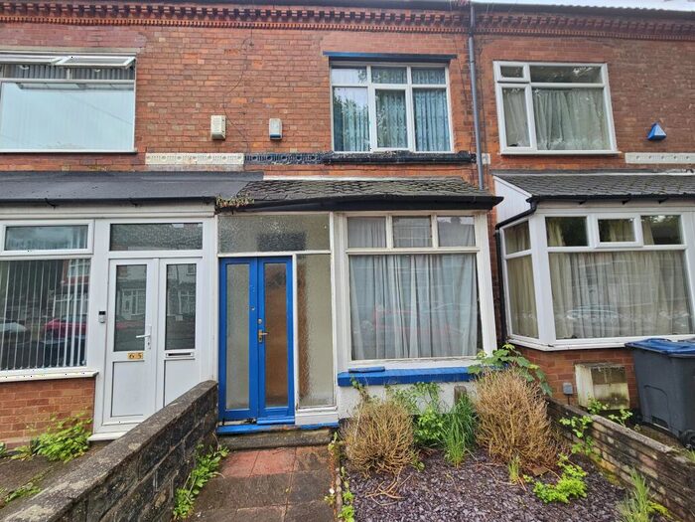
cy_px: 261
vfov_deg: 89.9
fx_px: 261
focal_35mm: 13
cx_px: 348
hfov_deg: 106.2
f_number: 2.2
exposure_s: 1/202
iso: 50
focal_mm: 2.2
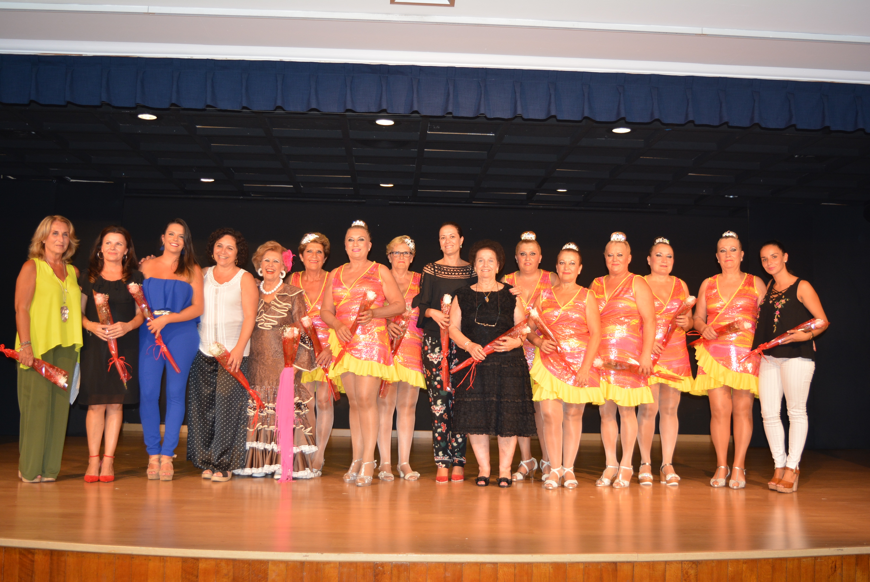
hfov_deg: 49.5
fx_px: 943
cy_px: 291
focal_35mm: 39
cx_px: 435
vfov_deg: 34.3
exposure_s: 1/60
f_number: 4
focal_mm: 26
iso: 400
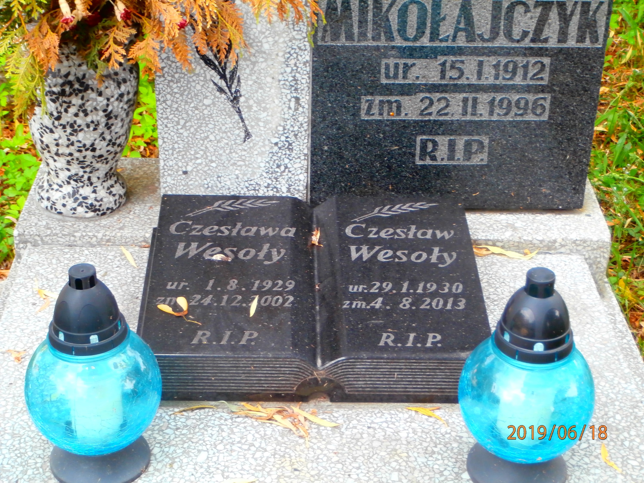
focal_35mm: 68
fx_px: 1265
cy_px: 242
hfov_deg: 28.6
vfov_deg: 21.6
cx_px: 322
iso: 160
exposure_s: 1/100
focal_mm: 12.1
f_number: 4.7
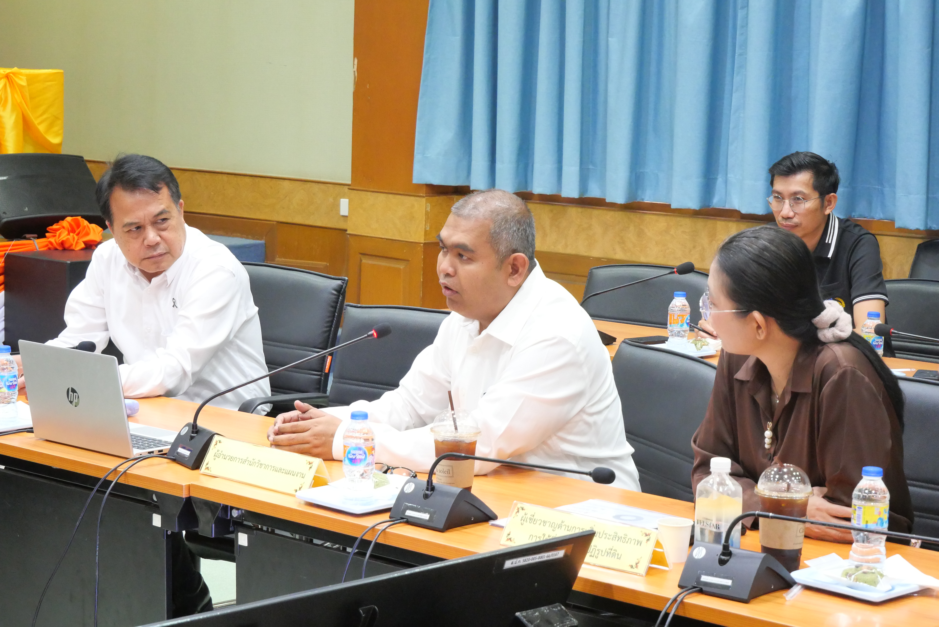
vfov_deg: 16.9
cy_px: 314
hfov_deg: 25.0
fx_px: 2114
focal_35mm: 81
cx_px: 470
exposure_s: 1/30
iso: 3200
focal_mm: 39
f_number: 5.4
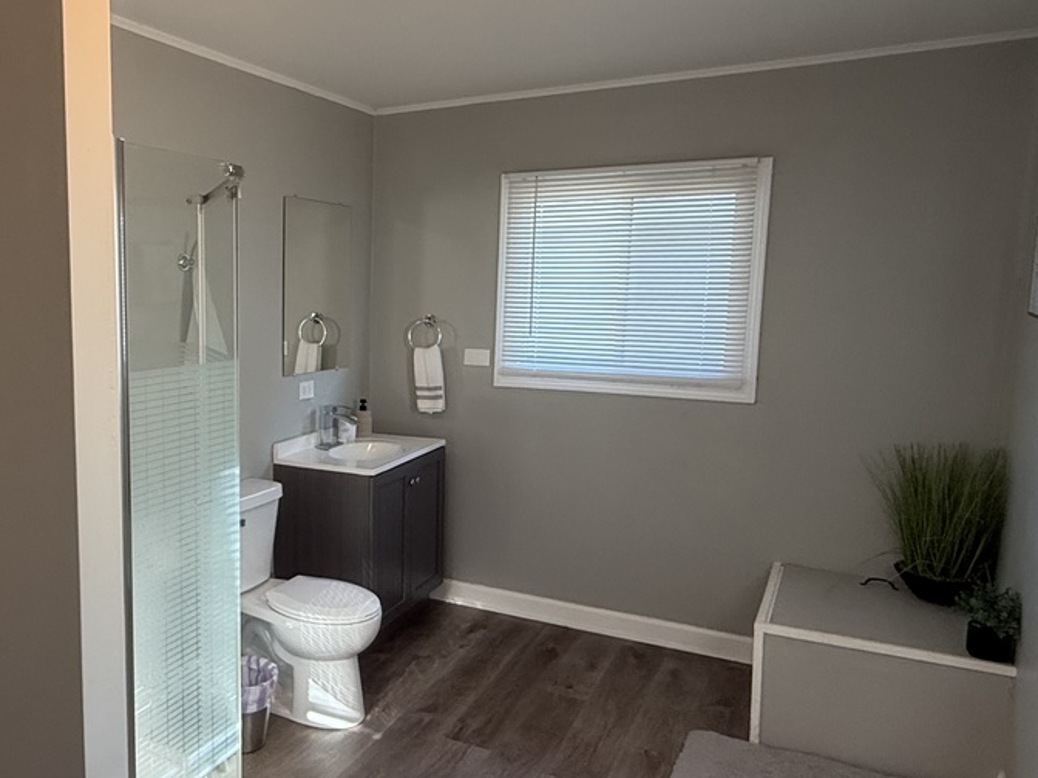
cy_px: 404
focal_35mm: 30
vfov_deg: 46.8
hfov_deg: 56.9
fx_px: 900
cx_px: 258
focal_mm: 2.22
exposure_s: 1/120
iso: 200
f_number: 2.2
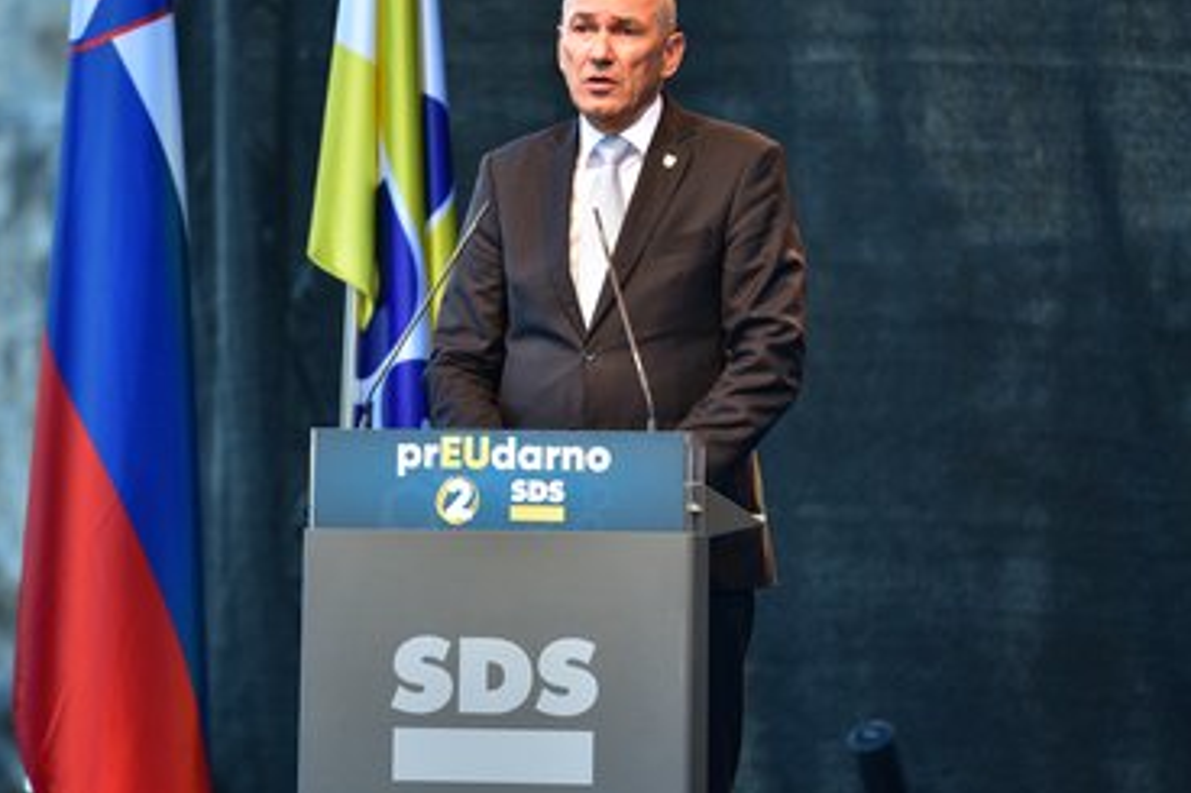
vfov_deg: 5.3
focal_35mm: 258
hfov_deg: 8.0
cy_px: 319
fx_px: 8531
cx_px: 560
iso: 800
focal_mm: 190
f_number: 2.8
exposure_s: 1/1250
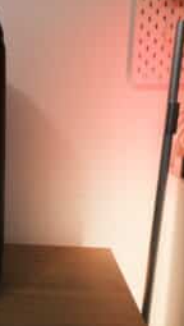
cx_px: -43
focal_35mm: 48
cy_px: 162
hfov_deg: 22.7
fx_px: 415
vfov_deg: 42.9
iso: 1250
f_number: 5
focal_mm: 20.2
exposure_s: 1/100
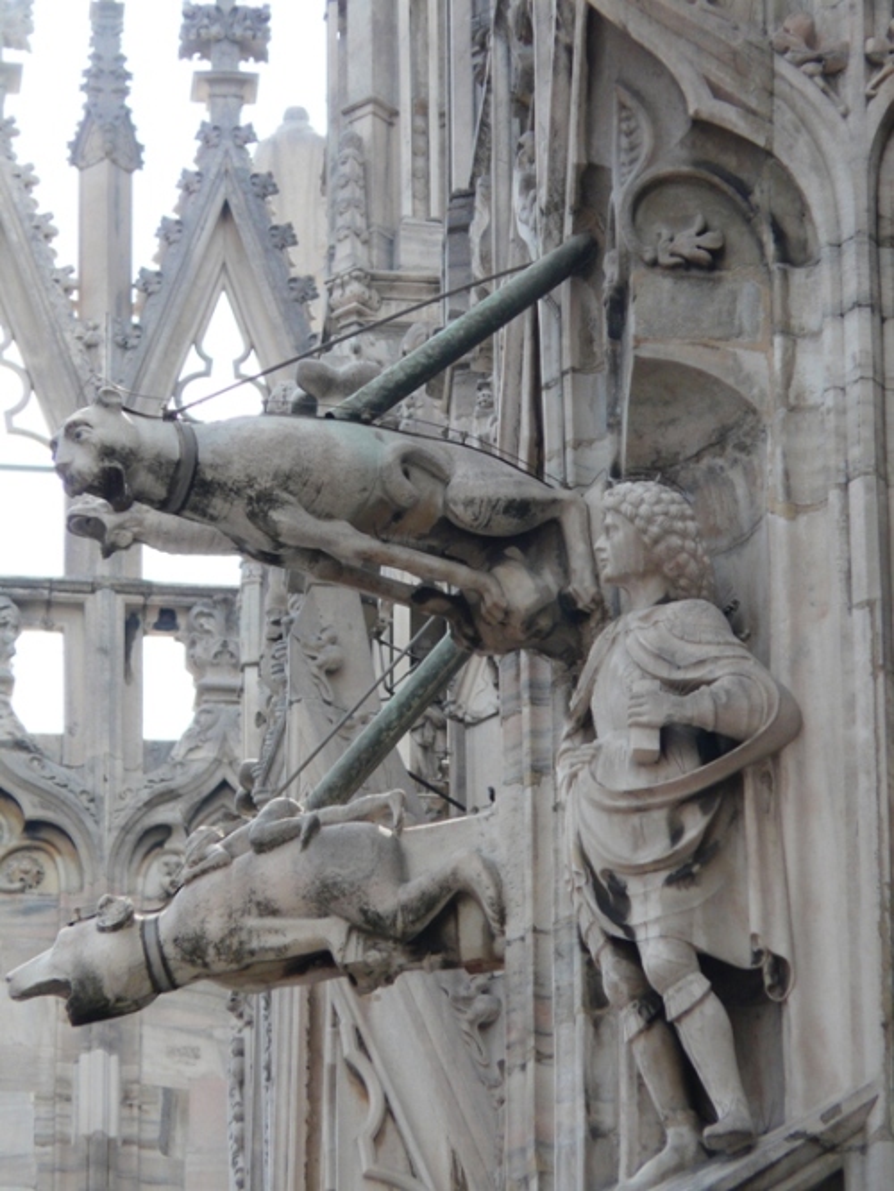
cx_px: 447
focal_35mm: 504
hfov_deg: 3.0
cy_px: 596
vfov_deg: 3.9
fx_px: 17344
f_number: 5.6
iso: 100
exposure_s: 1/200
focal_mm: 82.8
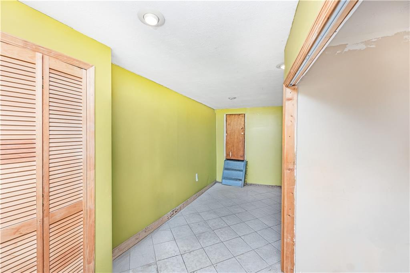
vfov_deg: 81.2
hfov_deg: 104.3
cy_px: 136
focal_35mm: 14
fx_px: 159
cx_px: 205
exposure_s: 1/160
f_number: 5.6
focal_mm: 14
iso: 640
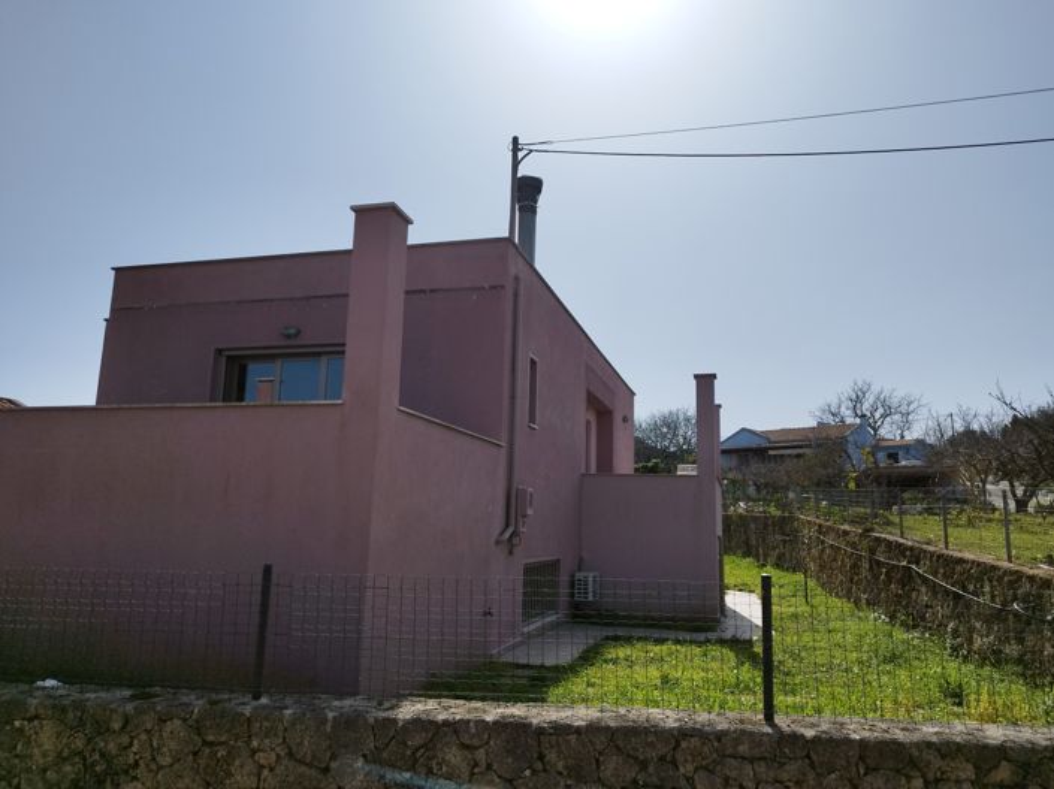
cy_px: 394
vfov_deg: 56.8
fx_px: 730
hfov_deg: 71.6
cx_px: 527
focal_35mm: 24
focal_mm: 5.89
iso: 50
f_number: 1.89
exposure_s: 1/4059
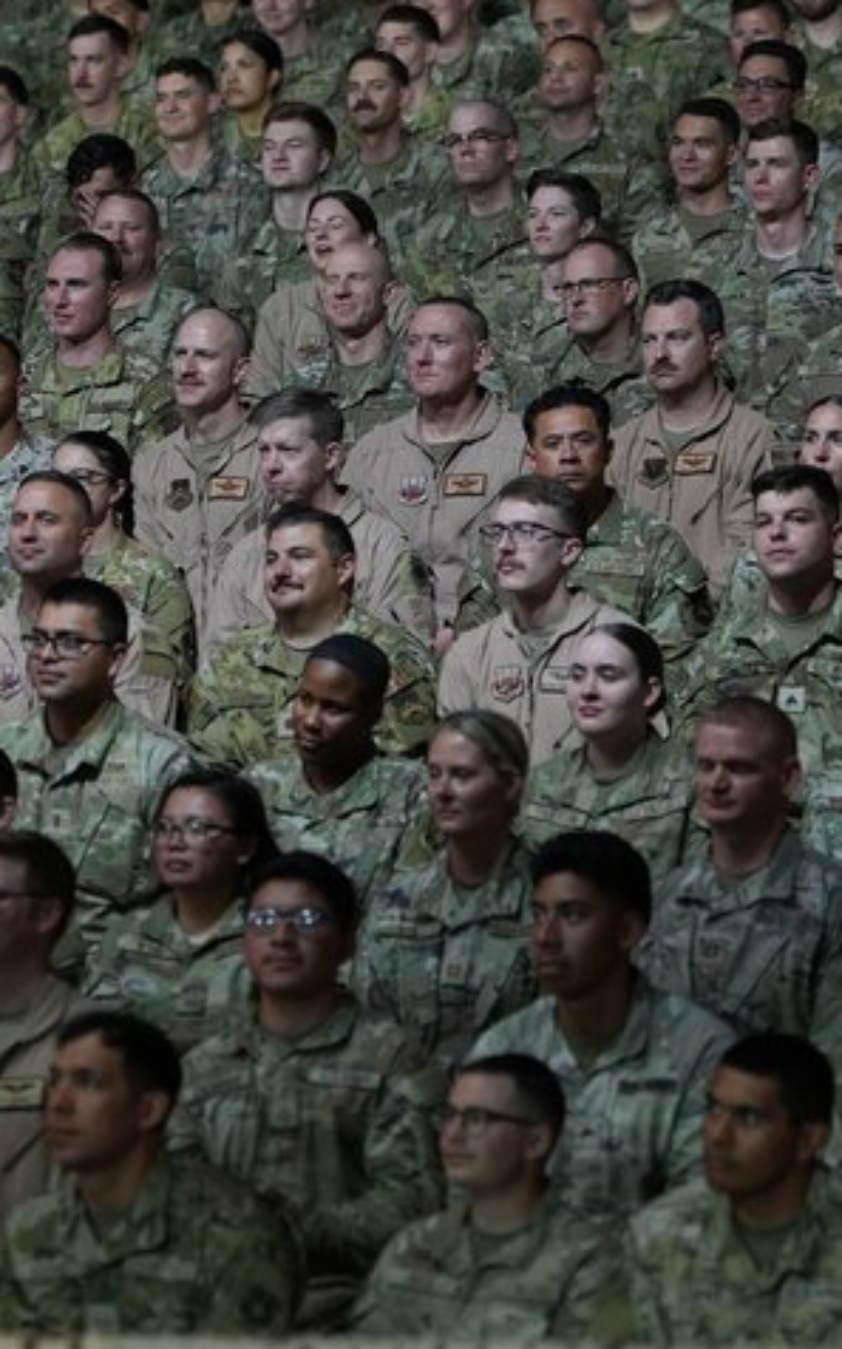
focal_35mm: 210
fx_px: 7720
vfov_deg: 10.0
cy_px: 609
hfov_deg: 6.2
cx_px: 26
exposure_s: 1/640
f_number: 2
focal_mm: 81
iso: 640
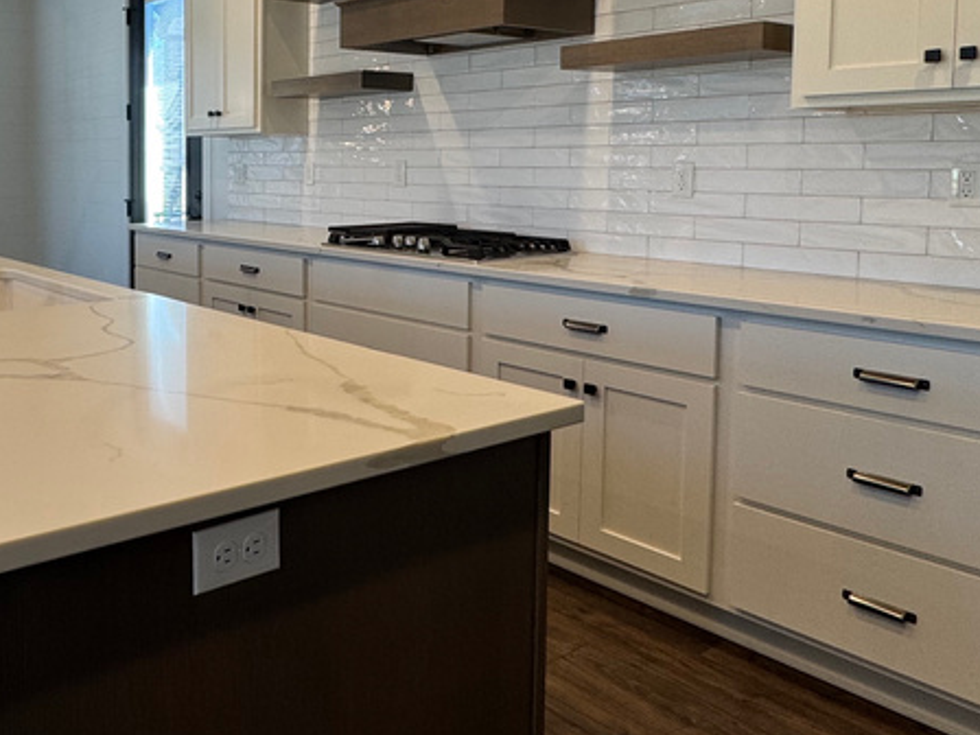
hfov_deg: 52.4
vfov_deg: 43.3
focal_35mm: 32
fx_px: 906
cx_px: 171
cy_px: 219
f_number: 2.2
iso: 80
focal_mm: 2.22
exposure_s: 1/120
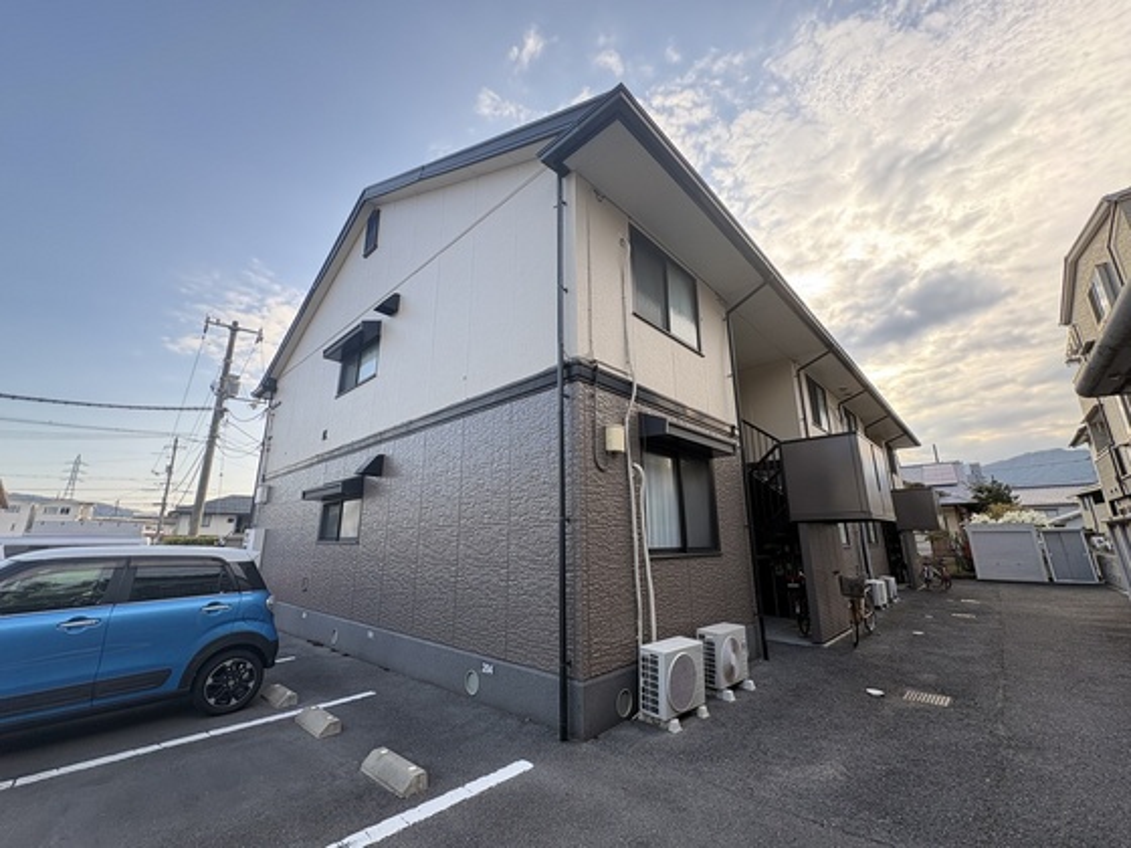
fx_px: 457
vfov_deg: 85.7
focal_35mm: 14
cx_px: 566
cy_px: 424
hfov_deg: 102.1
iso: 40
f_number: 2.2
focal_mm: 2.22
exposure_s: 1/257
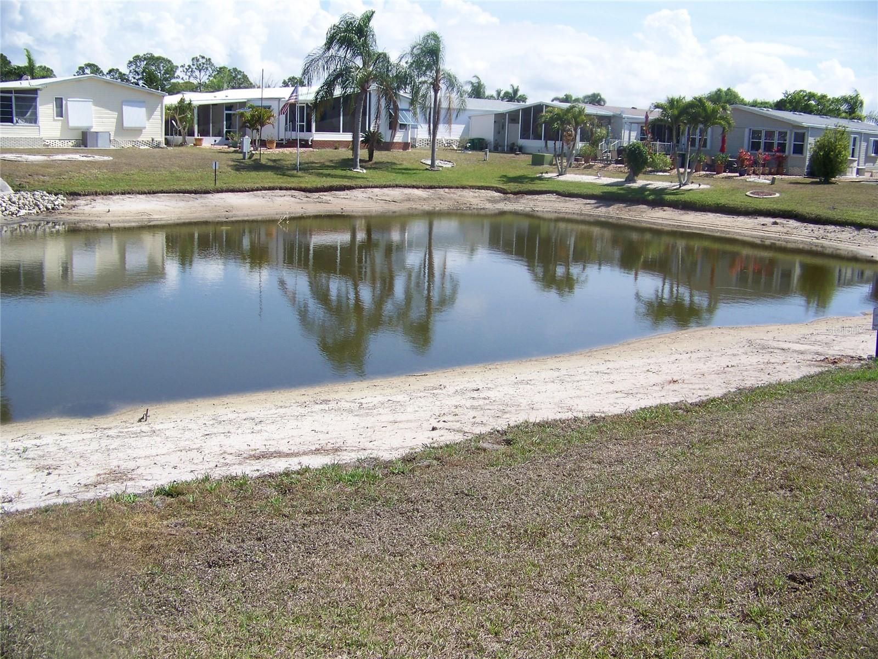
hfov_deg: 51.4
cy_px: 330
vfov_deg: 39.7
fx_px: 913
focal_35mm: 36
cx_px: 439
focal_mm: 5.85
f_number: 2.8
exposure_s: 1/800
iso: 64
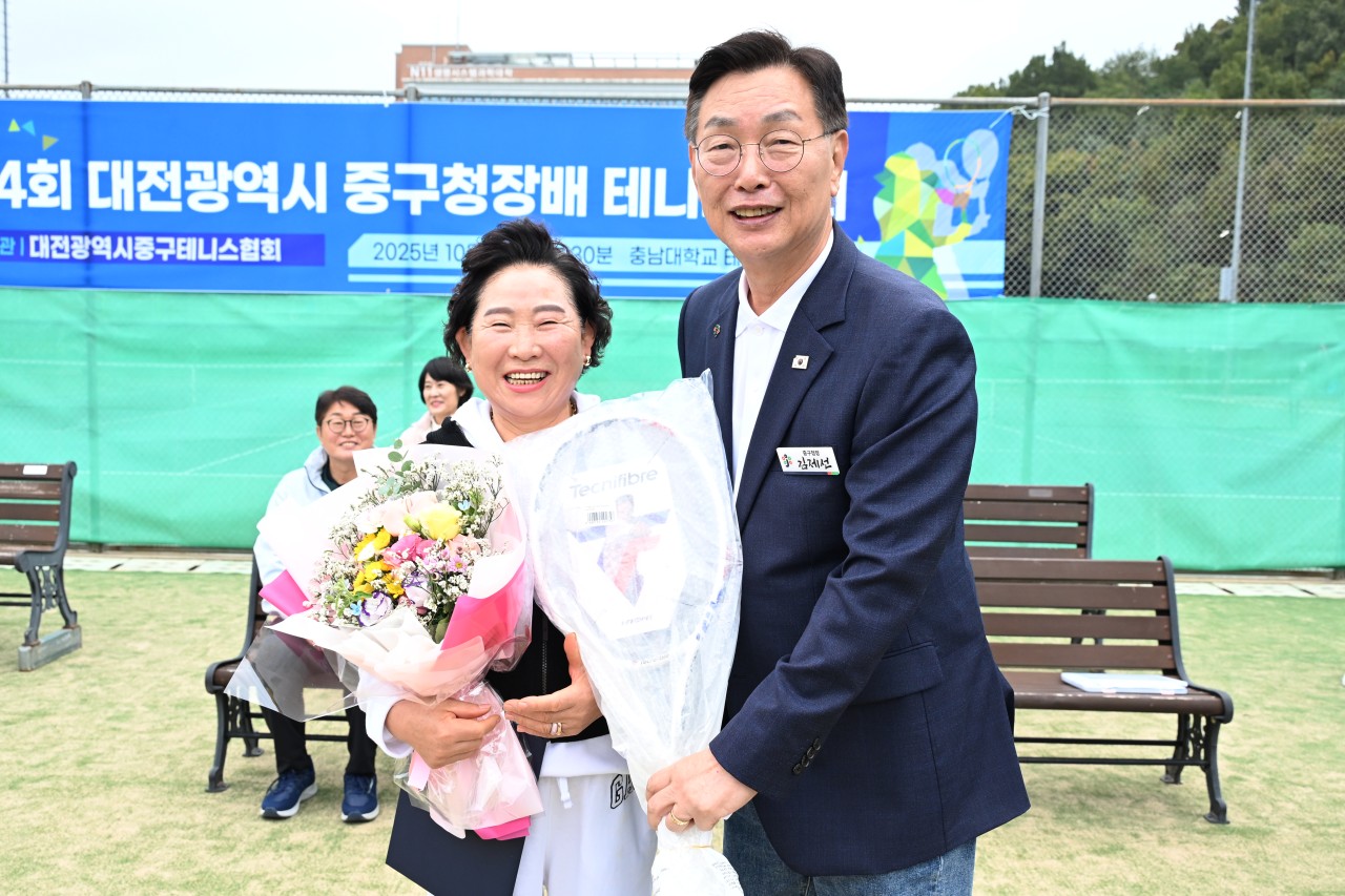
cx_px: 672
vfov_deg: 43.6
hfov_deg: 61.9
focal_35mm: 30
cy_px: 448
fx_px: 1121
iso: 1000
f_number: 6.3
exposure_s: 1/320
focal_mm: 30
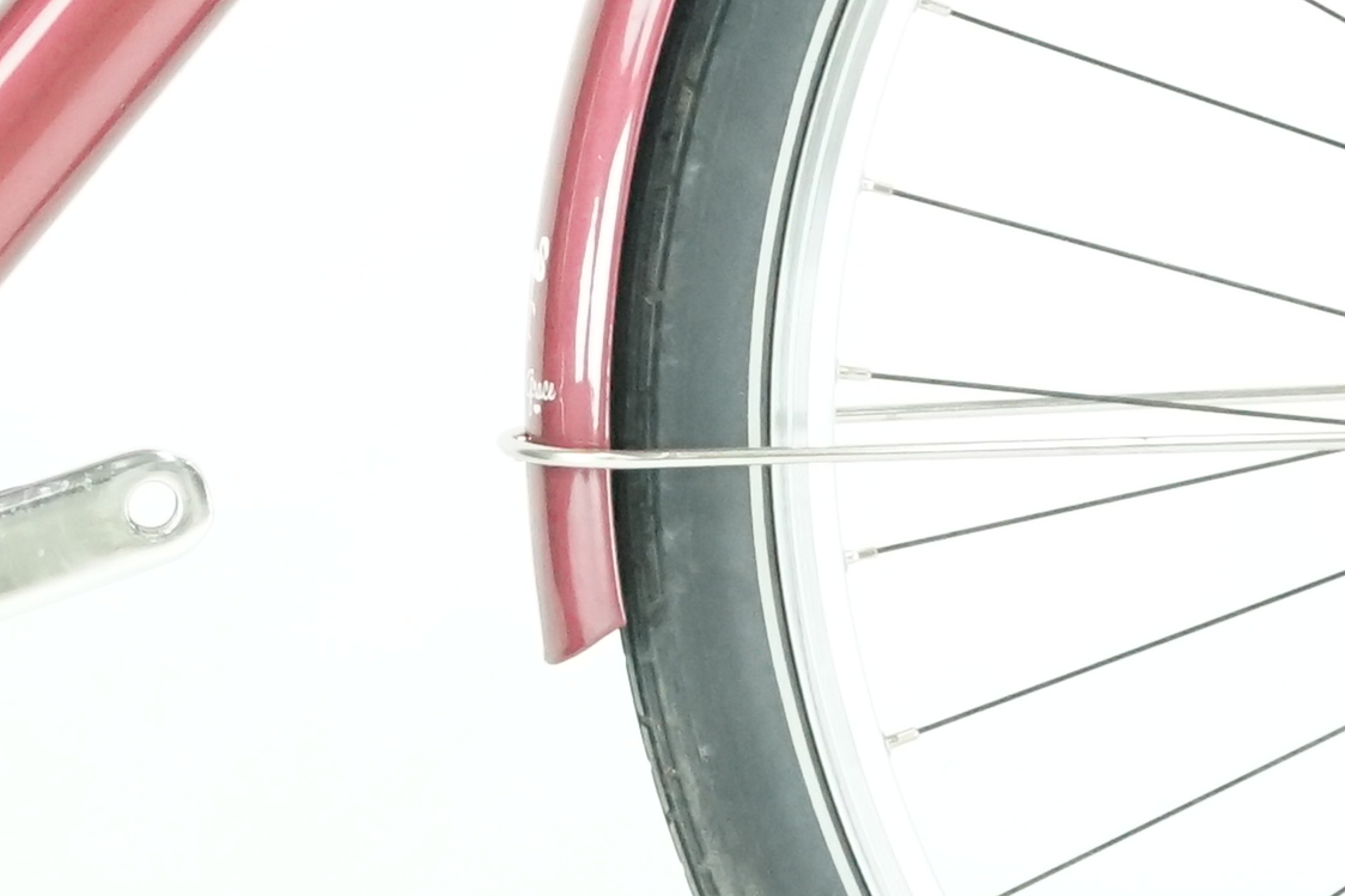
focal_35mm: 299
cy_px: -492
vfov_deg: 4.6
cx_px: -109
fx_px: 11169
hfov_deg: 6.9
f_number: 5
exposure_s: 1/200
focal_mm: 56
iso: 3200
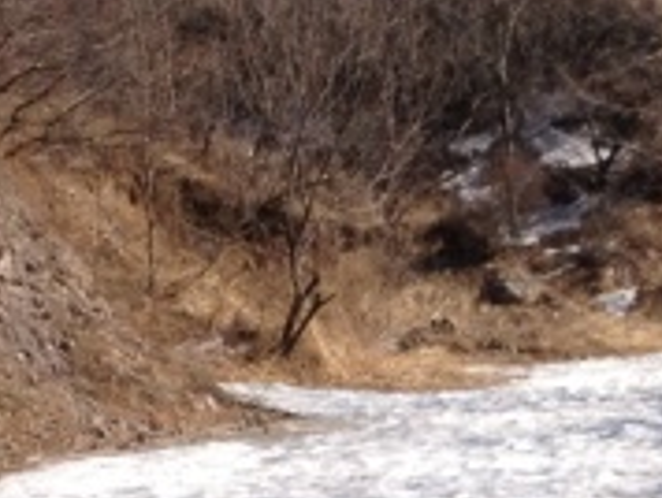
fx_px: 3849
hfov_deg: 9.8
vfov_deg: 7.4
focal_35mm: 201
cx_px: 588
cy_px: 413
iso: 64
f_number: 2.4
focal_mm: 4.28
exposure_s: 1/1783
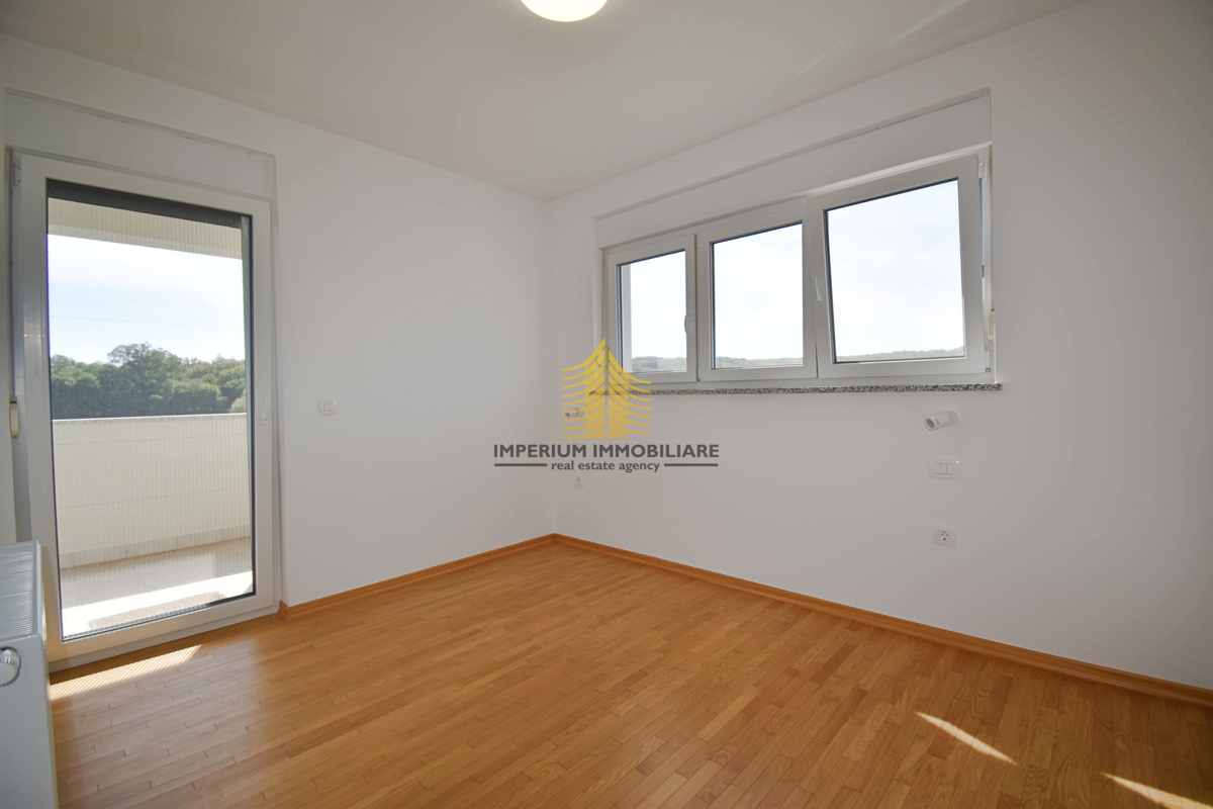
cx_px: 606
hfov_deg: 100.4
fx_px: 505
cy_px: 404
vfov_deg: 77.3
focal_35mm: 15
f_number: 5
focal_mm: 10
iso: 110
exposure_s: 1/200
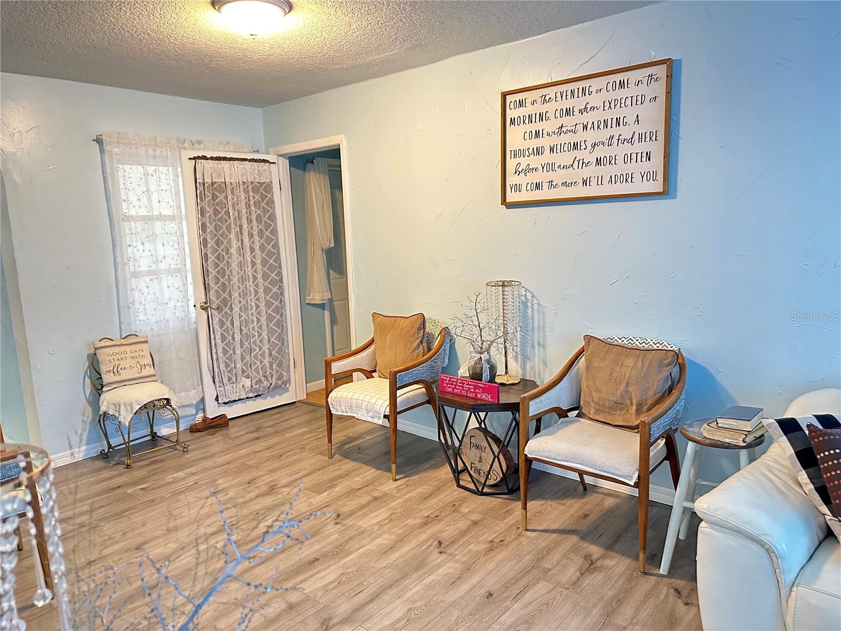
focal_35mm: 24
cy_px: 316
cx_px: 420
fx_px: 583
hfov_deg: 71.6
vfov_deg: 56.8
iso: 800
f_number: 1.78
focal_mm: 6.86
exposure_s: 1/30
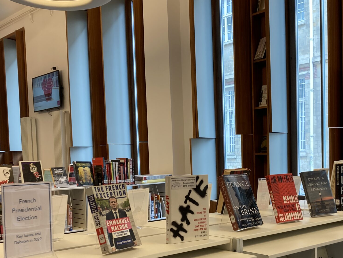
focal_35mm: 49
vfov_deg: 29.2
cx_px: 224
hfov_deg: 38.5
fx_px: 485
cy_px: 194
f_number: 1.8
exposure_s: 1/50
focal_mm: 3.99
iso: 50
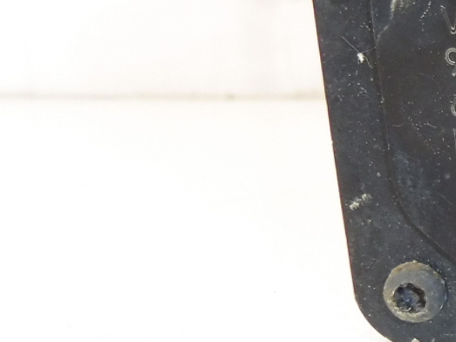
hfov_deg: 17.3
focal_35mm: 94
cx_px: 807
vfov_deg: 15.7
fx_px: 1238
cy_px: 154
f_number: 3.5
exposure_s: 1/60
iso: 200
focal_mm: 4.3
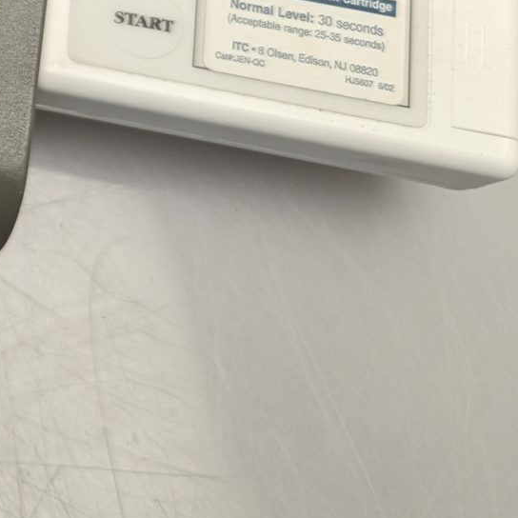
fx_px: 1693
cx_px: -669
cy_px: -181
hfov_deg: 13.5
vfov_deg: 16.3
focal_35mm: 100
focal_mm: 6.81
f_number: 1.85
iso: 50
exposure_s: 1/121
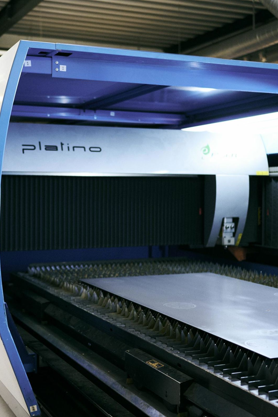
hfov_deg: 25.3
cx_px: 79
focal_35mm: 53
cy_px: 210
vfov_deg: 37.5
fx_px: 614
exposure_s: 1/160
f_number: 1.8
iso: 800
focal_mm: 35
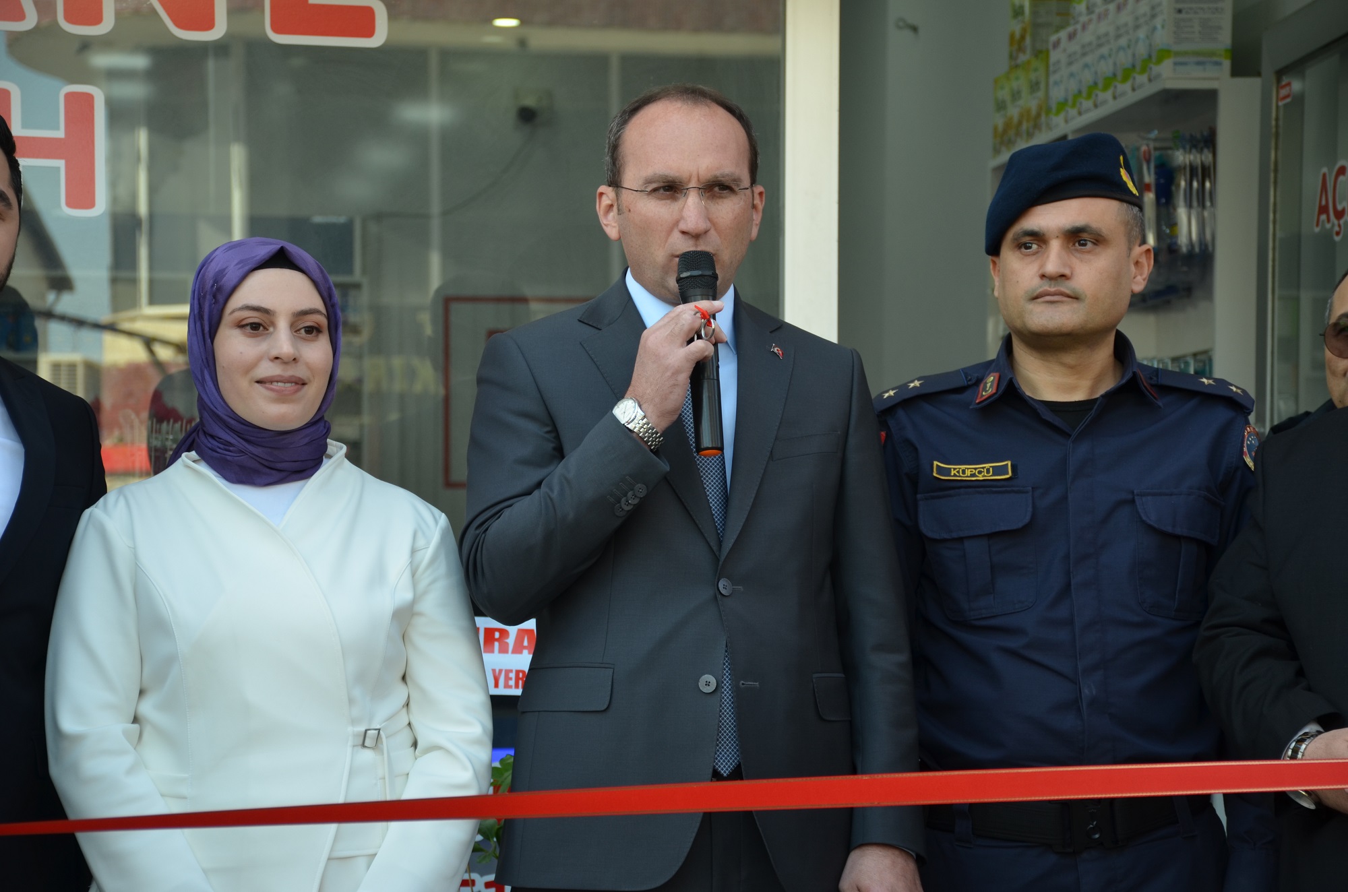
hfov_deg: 19.5
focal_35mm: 105
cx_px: 674
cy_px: 446
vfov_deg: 13.0
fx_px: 3923
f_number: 5.6
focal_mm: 70
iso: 220
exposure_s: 1/125
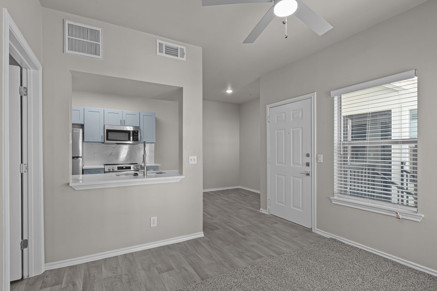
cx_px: 218
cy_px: 146
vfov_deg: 77.3
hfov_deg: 100.4
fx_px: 182
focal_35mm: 15
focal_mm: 10.5
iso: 200
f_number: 9
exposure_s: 1/4
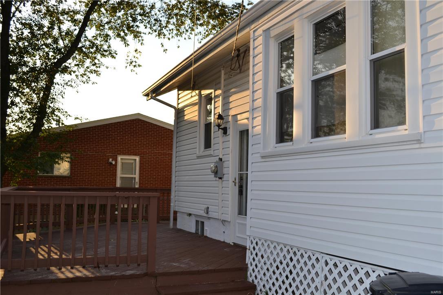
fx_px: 443
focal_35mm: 36
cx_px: 222
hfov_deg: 53.1
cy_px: 148
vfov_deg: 36.9
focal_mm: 24
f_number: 5.6
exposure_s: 1/200
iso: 100
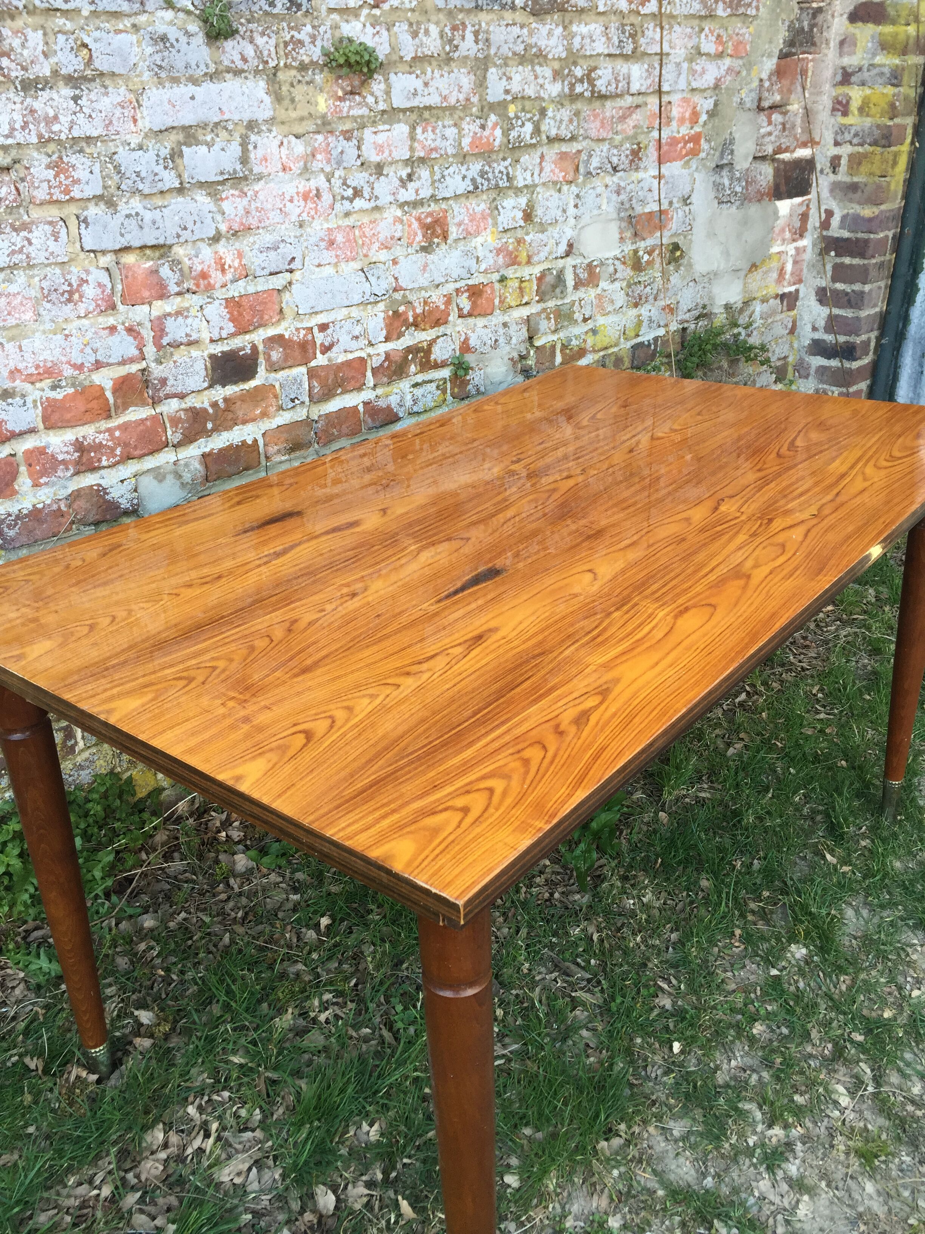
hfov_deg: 48.2
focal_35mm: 29
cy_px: 617
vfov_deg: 61.7
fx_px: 1033
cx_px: 462
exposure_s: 1/100
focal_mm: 4.15
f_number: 2.2
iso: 50
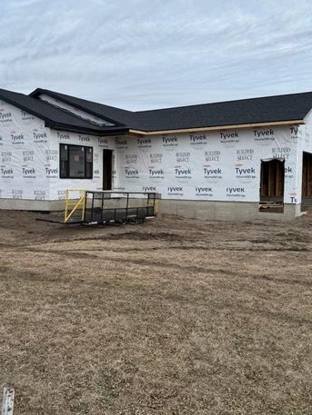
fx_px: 420
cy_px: 198
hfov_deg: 40.4
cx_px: 117
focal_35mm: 35
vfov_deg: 52.6
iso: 80
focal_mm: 6.76
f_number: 1.78
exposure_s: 1/1689
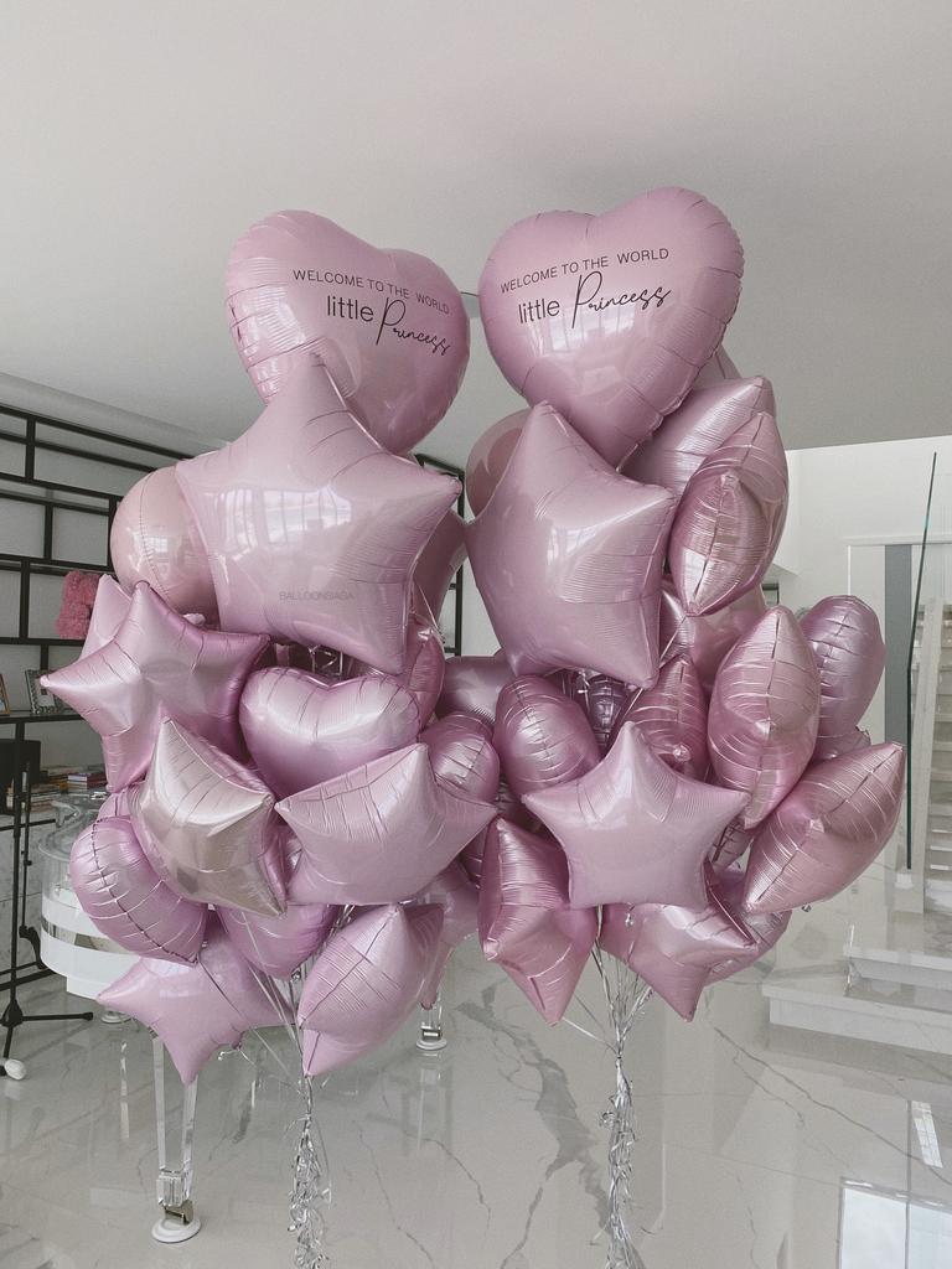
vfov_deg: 67.3
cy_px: 634
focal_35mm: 26
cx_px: 476
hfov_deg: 53.1
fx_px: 953
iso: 100
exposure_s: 1/121
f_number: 1.8
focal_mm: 4.25
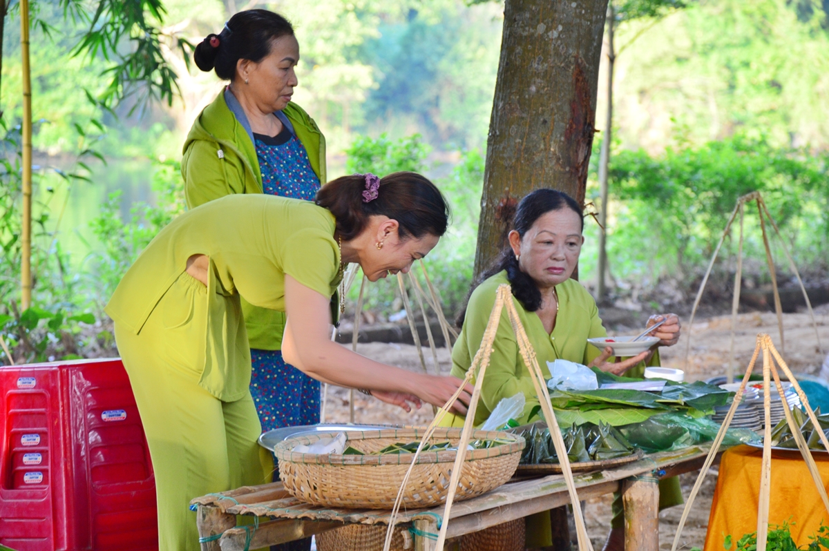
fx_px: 3624
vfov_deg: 8.7
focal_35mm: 158
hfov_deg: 13.1
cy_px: 276
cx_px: 414
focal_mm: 105
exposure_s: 1/40
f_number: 5.6
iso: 400
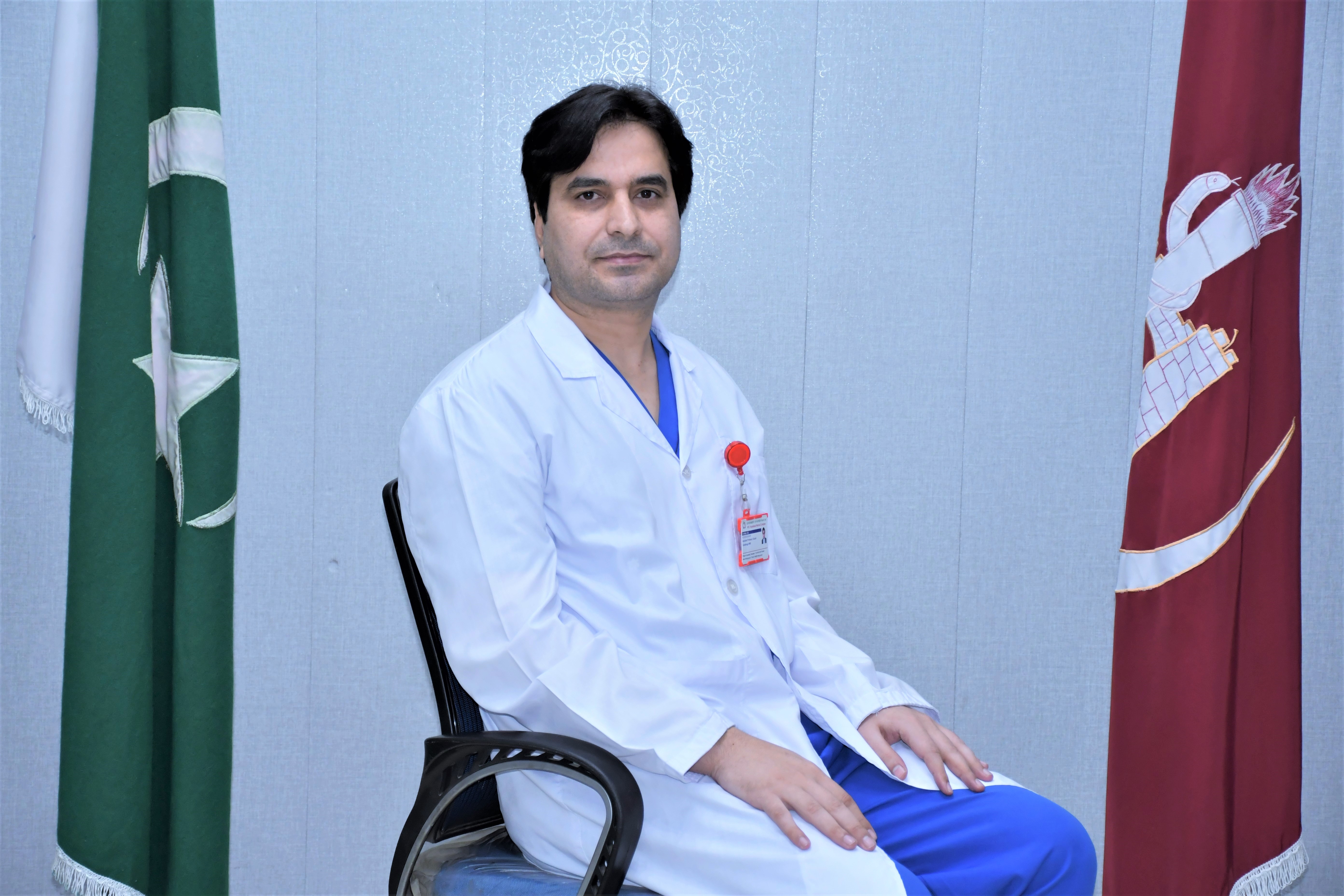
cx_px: 672
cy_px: 448
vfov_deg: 18.2
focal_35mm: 75
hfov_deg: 27.0
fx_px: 2800
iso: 800
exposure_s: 1/160
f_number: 4.8
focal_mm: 50
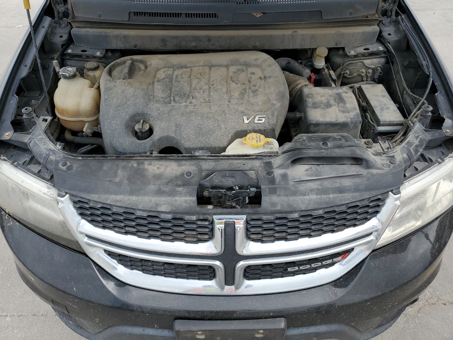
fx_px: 340
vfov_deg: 53.1
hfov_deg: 67.3
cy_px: 170
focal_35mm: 26
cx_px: 226
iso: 50
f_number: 1.5
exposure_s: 1/1111
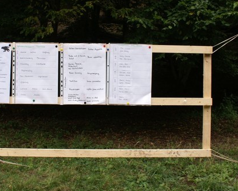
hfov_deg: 38.6
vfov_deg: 31.5
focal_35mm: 48
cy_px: 86
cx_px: 95
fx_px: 338
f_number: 8
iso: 100
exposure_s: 1/80
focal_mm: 22
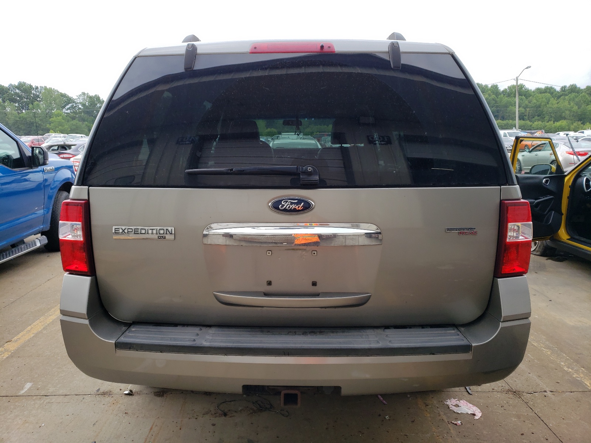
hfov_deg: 67.3
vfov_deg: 53.1
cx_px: 296
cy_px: 222
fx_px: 444
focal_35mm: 26
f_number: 1.5
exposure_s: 1/714
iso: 50
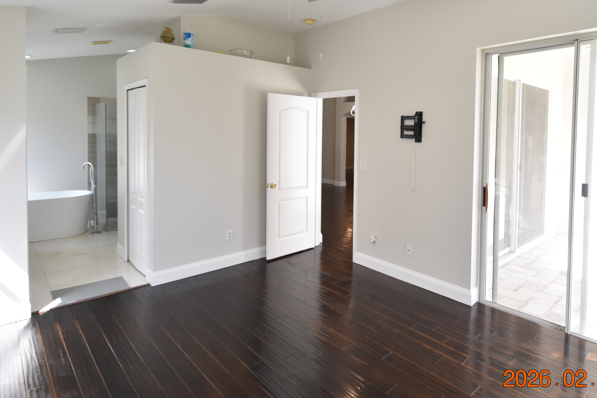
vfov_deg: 58.5
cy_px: 142
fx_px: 348
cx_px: 349
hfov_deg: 80.5
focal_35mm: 21
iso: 800
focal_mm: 10
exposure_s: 1/350
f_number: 3.5
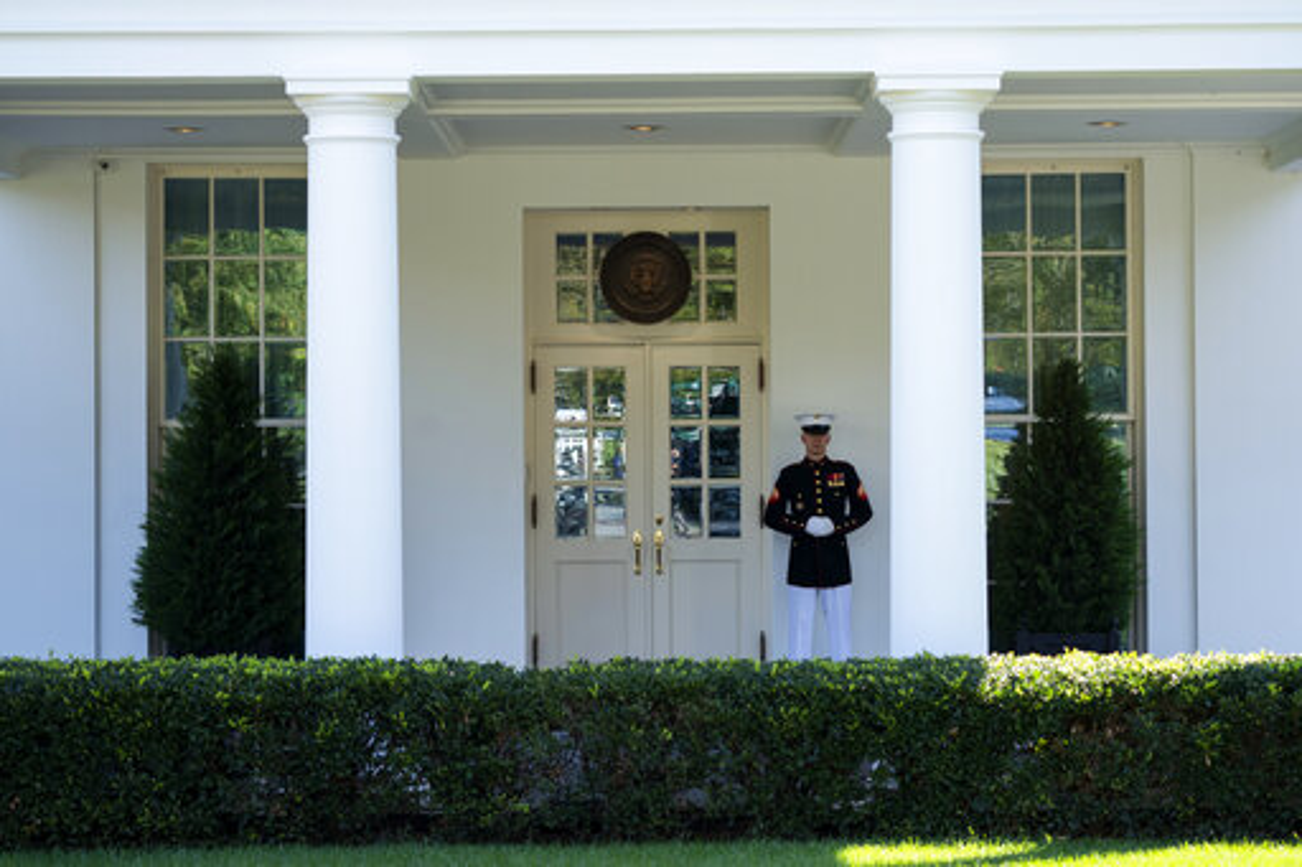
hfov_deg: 20.4
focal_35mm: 100
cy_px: 434
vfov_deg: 13.7
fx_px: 3615
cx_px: 651
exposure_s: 1/640
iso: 800
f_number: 5
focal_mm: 100
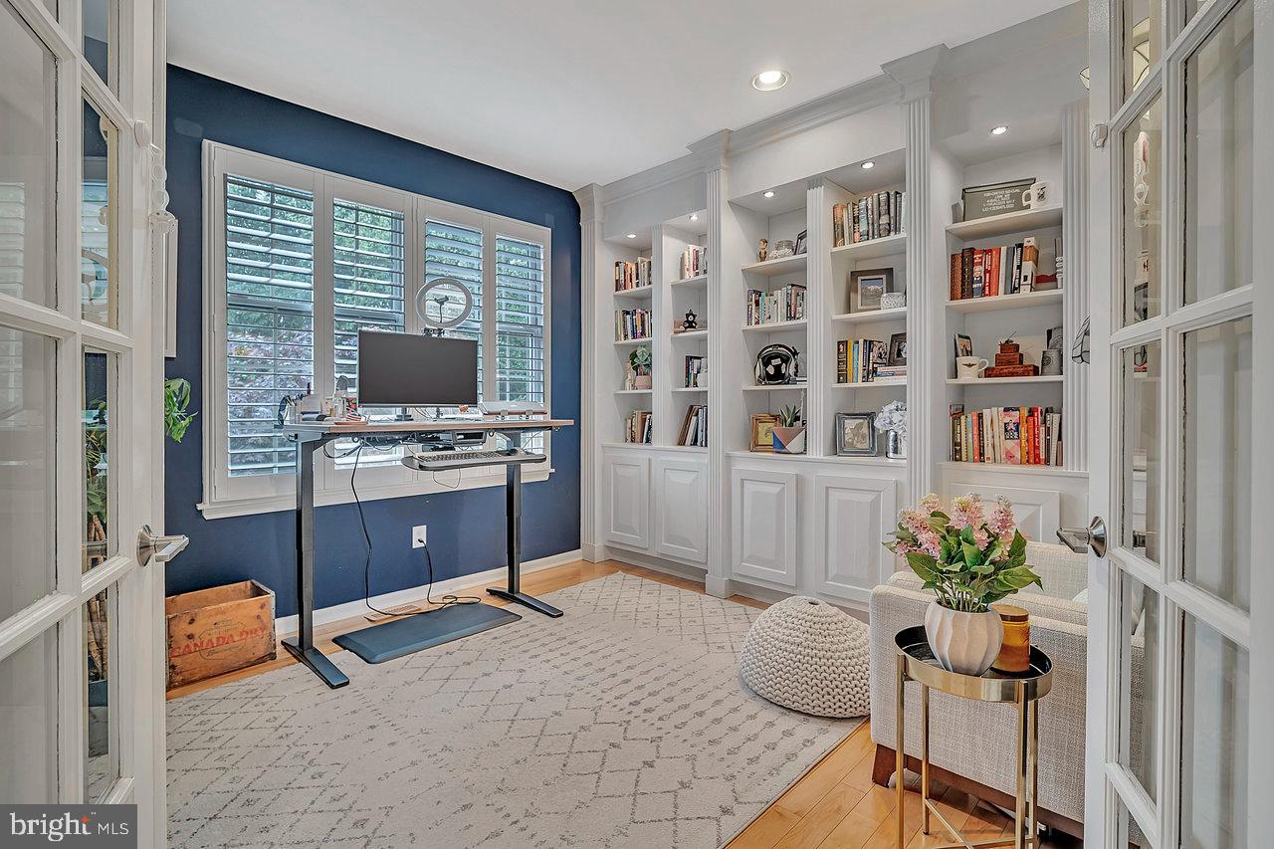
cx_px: 637
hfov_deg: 96.7
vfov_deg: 73.7
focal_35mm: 16
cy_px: 424
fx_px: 566
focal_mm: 16
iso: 320
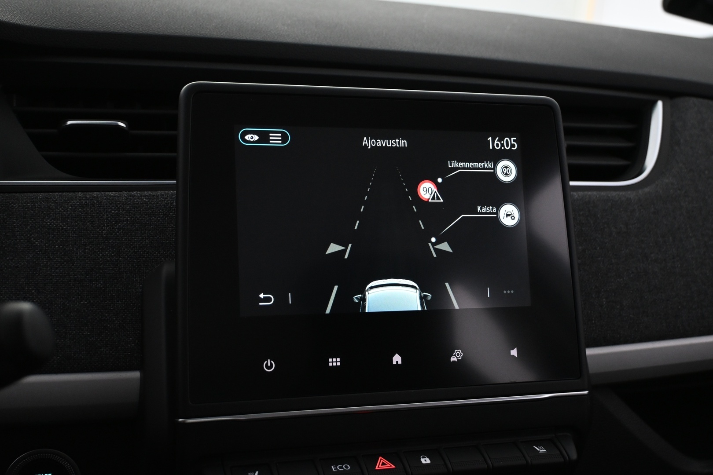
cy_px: 238
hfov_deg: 43.6
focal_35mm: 45
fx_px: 891
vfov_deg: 29.9
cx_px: 356
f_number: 4.8
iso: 2200
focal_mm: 30
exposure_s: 1/50
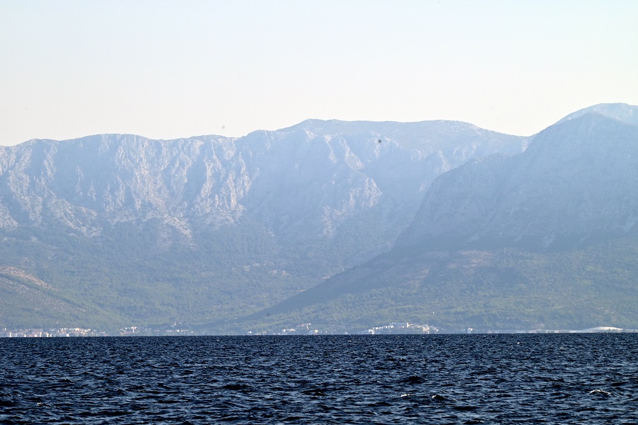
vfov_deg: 6.5
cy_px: 212
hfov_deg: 9.8
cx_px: 319
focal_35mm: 210
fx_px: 3722
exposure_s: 1/250
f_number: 16
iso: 250
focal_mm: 210
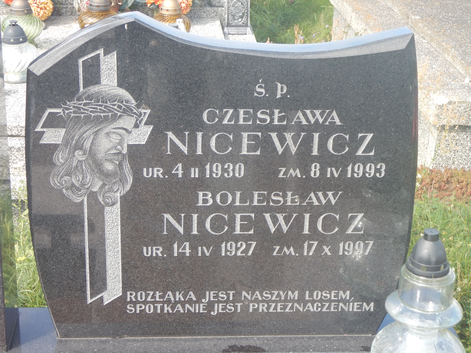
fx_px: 912
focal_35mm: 67
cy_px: 176
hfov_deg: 29.0
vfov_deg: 21.9
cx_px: 236
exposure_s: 1/125
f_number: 4.5
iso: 125
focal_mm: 12
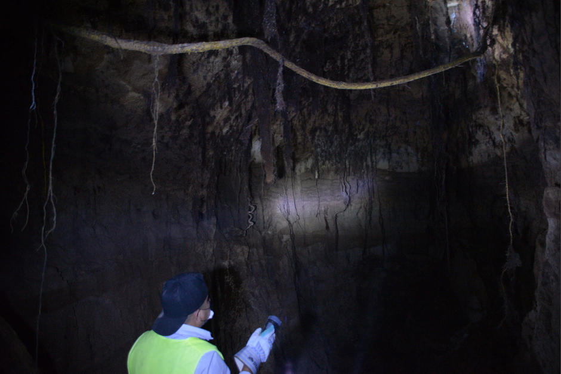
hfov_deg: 73.7
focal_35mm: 24
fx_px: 374
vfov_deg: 53.2
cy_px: 187
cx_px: 280
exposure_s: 1/10
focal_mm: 24
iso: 4000
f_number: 2.8
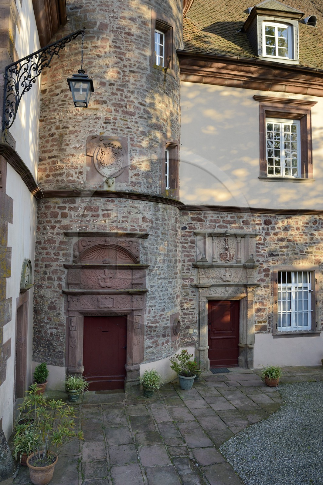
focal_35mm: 24
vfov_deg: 73.8
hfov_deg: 53.1
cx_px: 162
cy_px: 242
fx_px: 324
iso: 200
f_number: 5
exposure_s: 1/160
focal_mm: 24
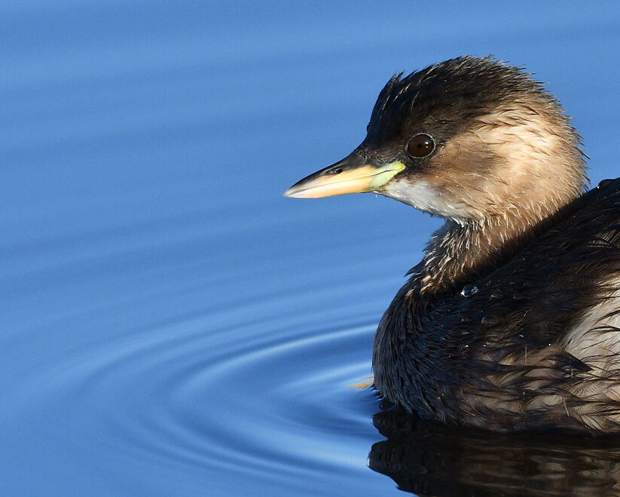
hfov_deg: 0.9
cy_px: 377
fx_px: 37667
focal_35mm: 2052
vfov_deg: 0.8
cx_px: 832
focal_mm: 500
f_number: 7.1
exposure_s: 1/1600
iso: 400
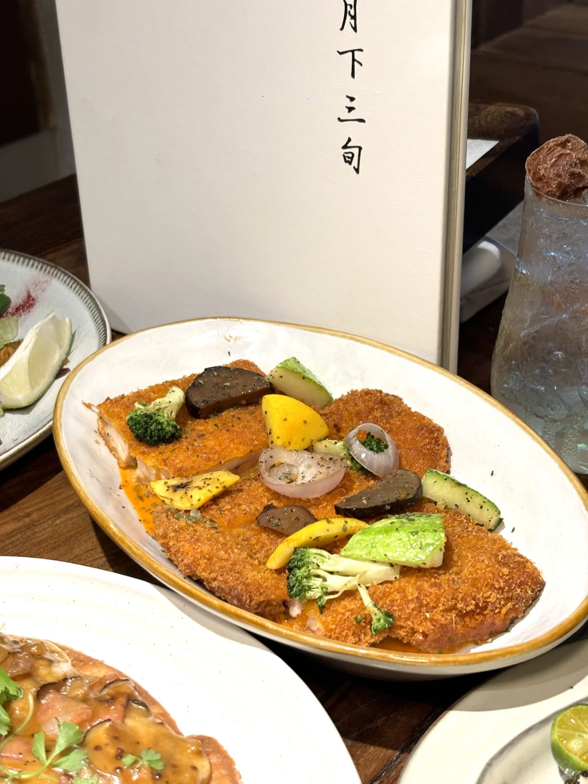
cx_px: 294
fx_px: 1178
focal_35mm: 52
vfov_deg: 36.8
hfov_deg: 28.0
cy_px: 392
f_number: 1.6
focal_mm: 5.96
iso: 64
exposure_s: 1/50
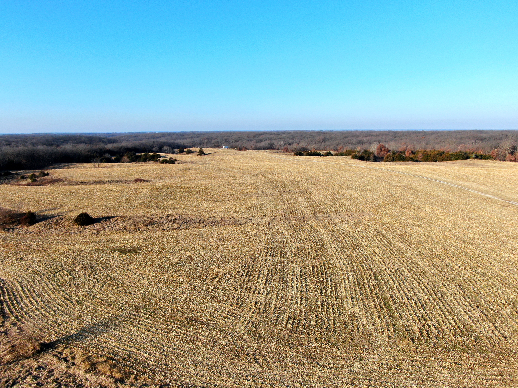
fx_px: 359
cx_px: 259
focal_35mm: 24
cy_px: 194
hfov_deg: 71.6
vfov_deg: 56.8
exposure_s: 1/1000
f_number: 2.8
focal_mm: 4.39
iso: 110
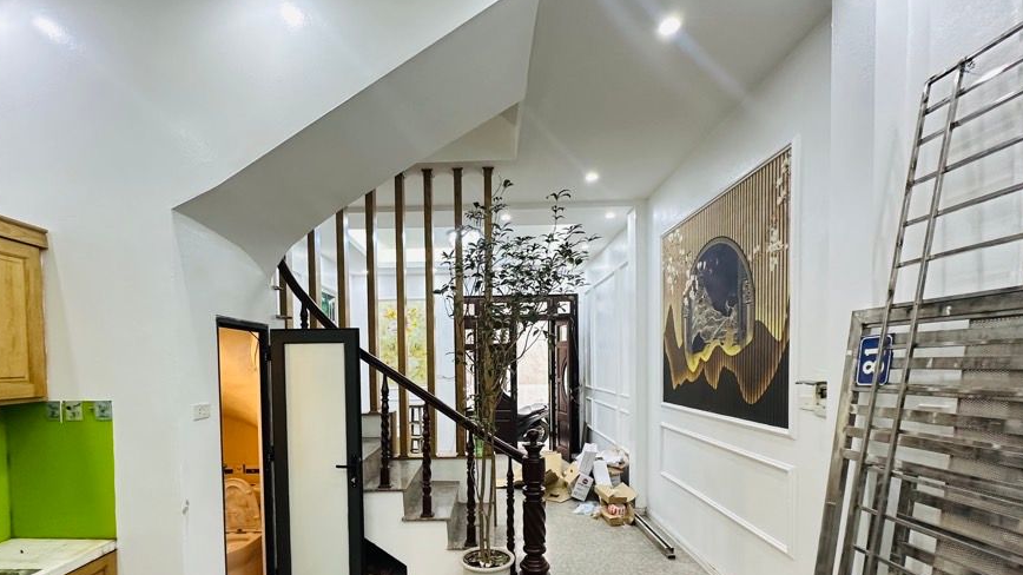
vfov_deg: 59.6
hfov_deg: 92.5
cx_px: 473
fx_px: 488
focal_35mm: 18
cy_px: 384
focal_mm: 2.22
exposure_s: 1/50
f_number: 2.2
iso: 250
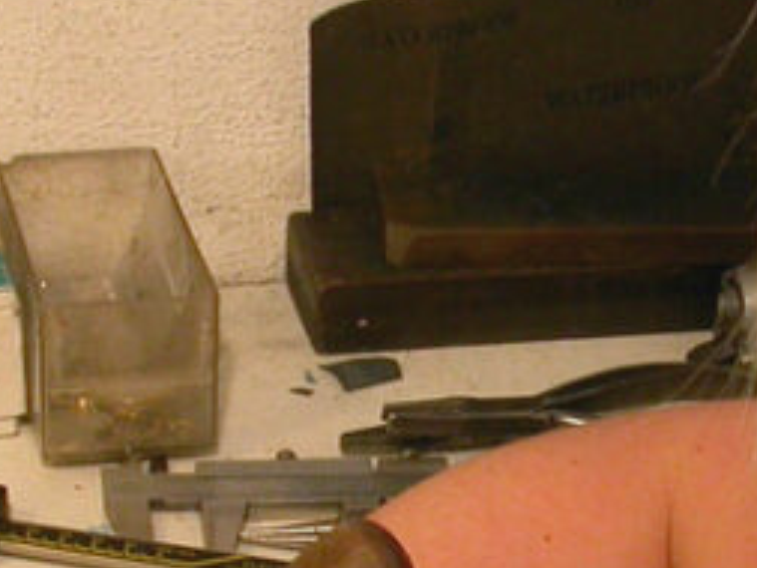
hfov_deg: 12.8
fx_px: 3369
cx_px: 506
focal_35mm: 154
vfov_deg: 9.6
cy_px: 556
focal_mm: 7.85
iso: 100
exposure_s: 1/78.8
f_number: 3.3
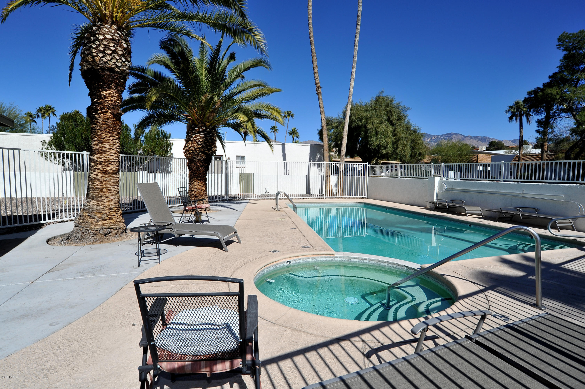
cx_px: 292
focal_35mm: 18
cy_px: 194
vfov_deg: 67.3
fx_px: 292
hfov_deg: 90.0
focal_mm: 18
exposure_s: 1/320
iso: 320
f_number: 14
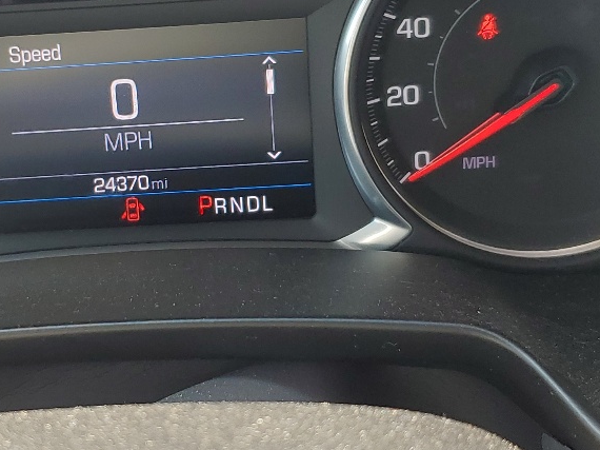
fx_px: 1265
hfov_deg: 26.5
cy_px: 159
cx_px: 182
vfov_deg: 20.1
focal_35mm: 73
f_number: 1.5
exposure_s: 1/159
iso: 50
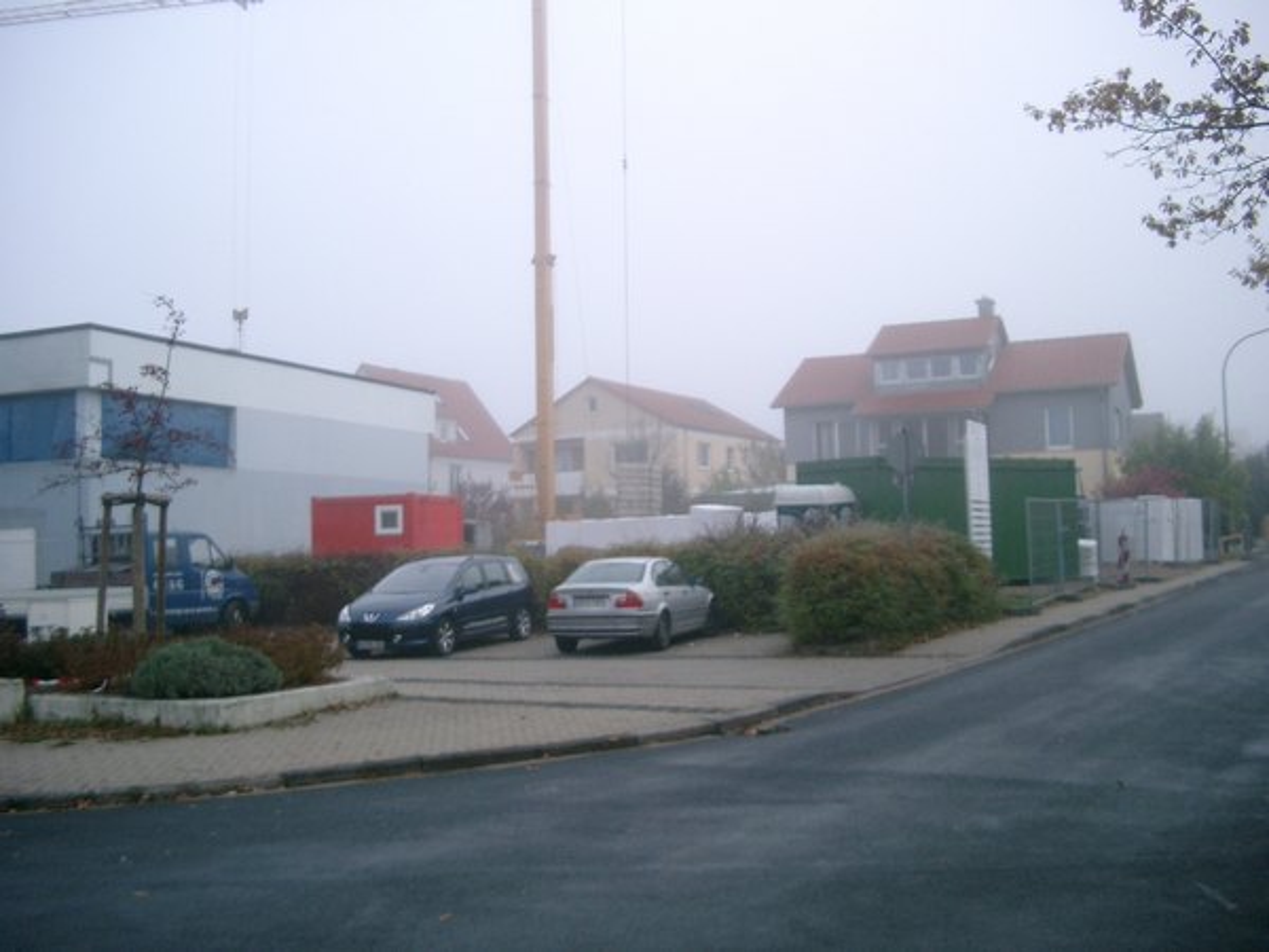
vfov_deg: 38.7
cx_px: 634
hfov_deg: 50.1
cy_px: 476
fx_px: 1356
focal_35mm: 37
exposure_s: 1/640
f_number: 2.6
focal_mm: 7.6
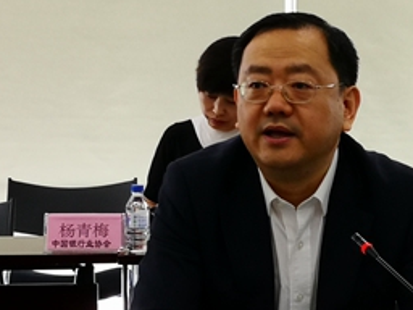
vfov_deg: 12.2
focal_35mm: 121
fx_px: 1444
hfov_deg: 16.2
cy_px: 216
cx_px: 286
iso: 100
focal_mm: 3.95
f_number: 1.6
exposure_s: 1/50
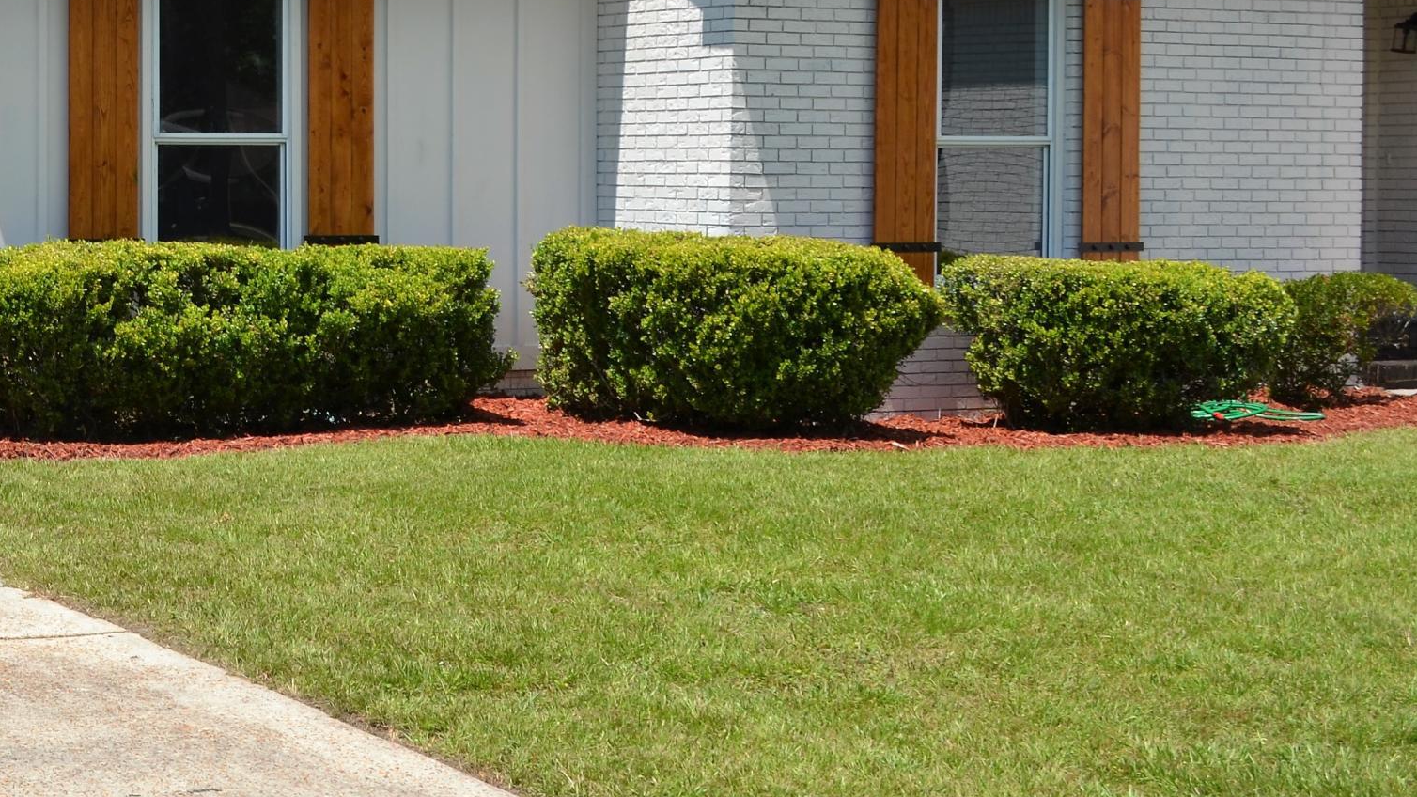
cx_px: 9
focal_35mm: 75
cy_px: 234
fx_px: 2818
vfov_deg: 16.0
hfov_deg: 26.7
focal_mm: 24
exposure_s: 1/250
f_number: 8
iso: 100
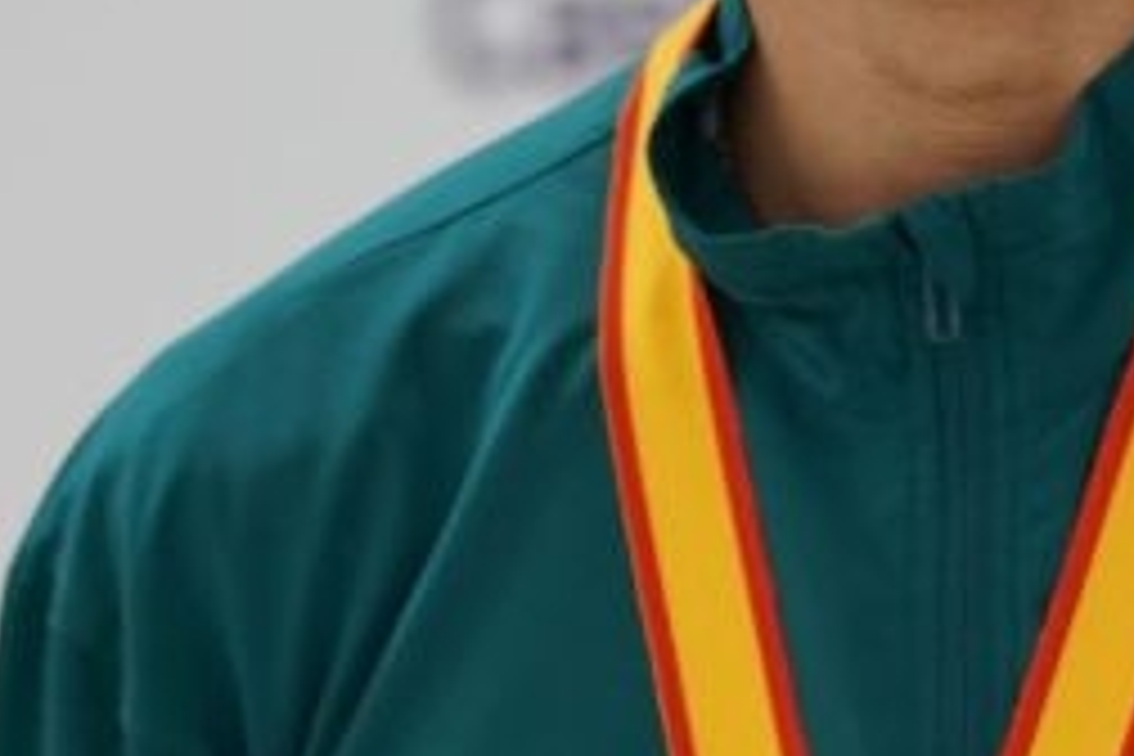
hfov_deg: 2.2
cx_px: 968
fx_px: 29986
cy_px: 1022
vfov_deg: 1.4
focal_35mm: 952
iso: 1000
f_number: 2.8
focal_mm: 200
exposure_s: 1/250
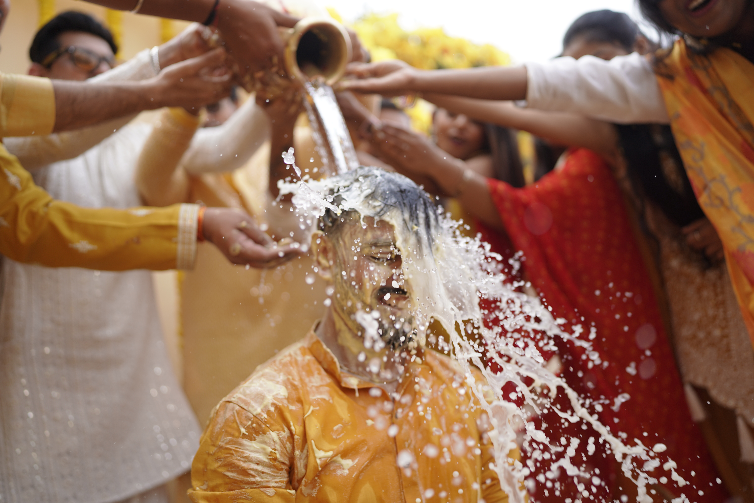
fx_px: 733
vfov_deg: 37.9
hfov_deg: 54.4
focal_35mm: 35
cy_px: 252
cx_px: 377
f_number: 1.4
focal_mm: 35
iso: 125
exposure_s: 1/1250
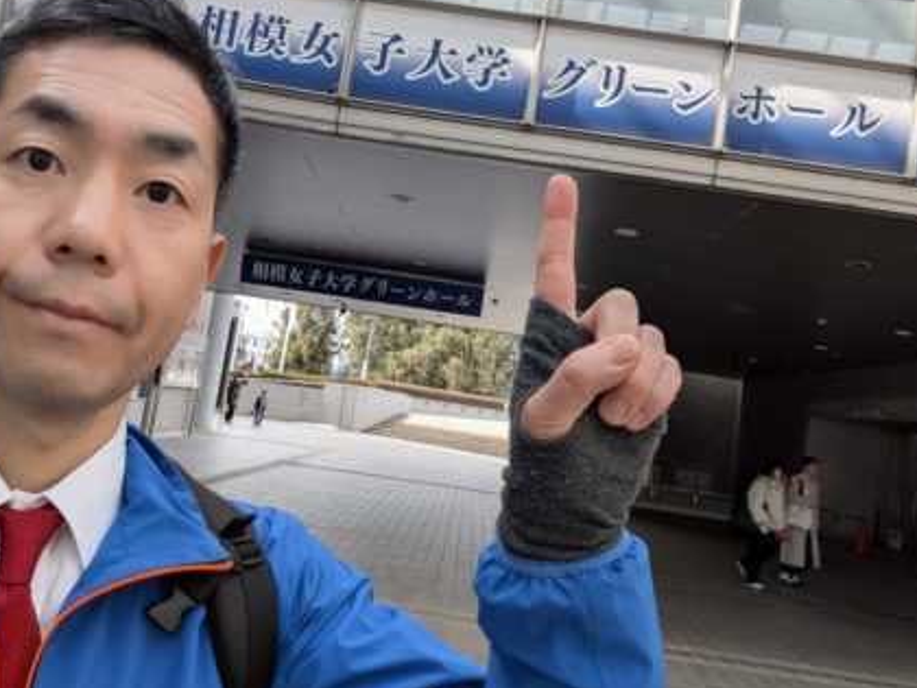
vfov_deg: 46.8
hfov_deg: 59.9
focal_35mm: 30
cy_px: 319
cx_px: 487
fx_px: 795
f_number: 2.2
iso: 42
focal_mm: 2.74
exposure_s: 1/269
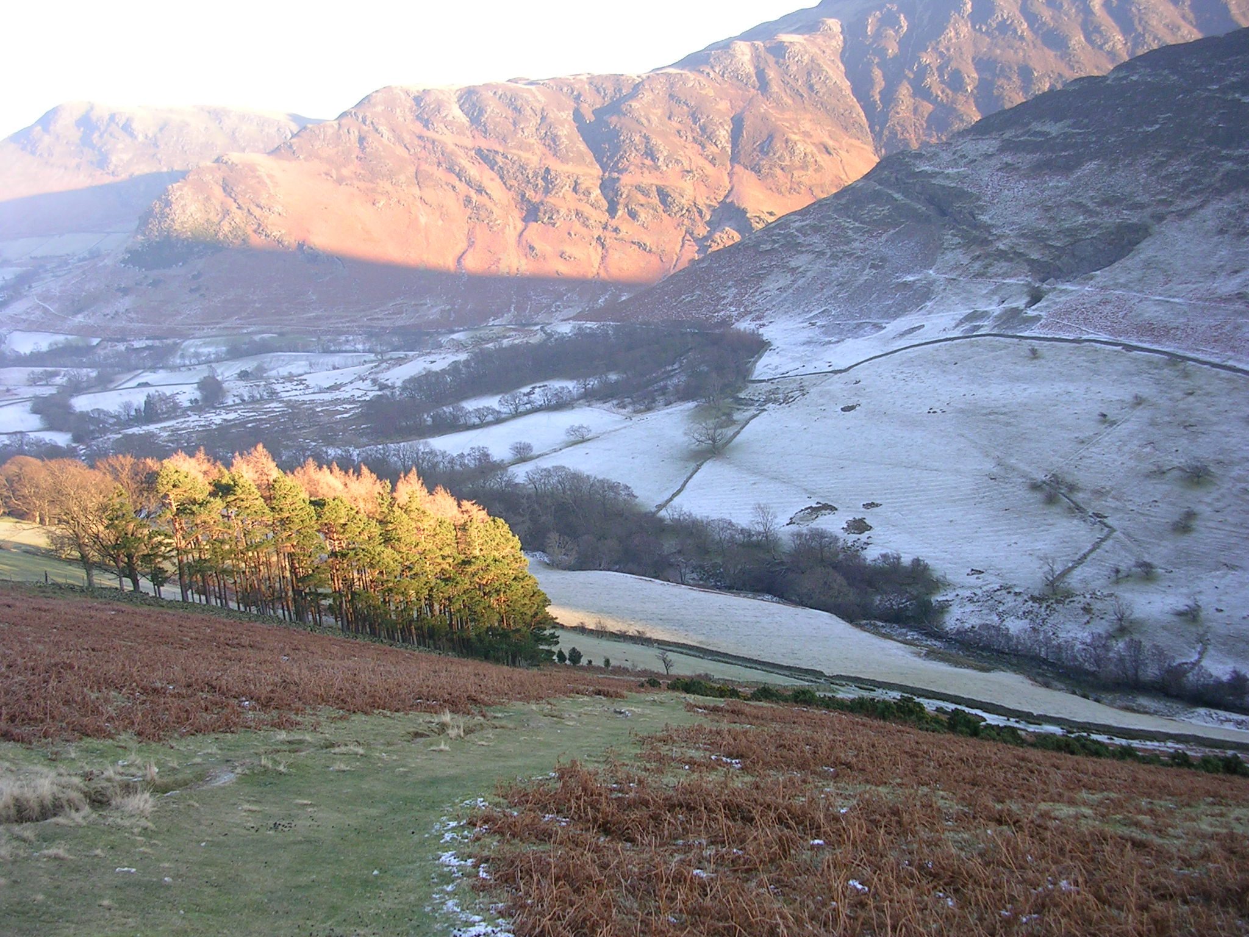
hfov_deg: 49.0
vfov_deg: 37.7
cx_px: 624
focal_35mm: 38
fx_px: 1371
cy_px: 468
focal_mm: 5.8
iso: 50
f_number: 2.8
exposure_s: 1/108
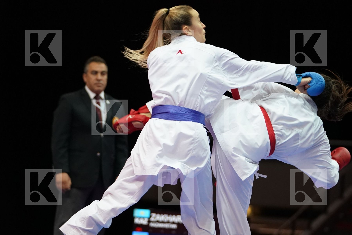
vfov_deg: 7.3
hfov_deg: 11.0
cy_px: 118
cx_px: 176
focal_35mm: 187
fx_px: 1828
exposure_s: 1/1000
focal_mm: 125
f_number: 2.8
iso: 3200
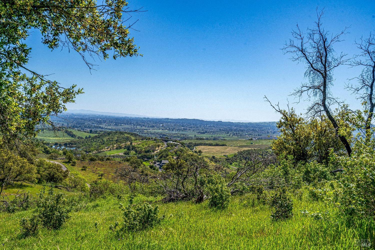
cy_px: 125
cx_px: 188
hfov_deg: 54.4
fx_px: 365
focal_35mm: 35
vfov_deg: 37.9
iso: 320
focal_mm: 35
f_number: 11
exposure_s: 1/1250
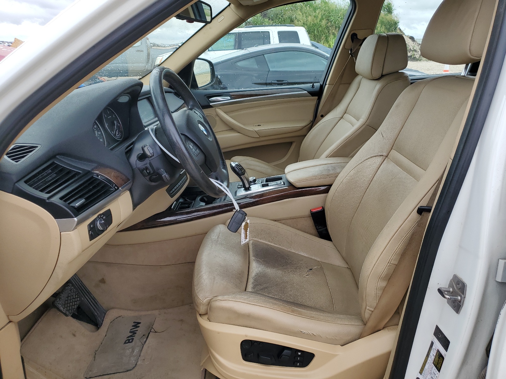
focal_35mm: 26
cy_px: 190
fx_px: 380
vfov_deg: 53.1
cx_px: 253
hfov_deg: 67.3
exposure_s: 1/769
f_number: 1.5
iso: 50
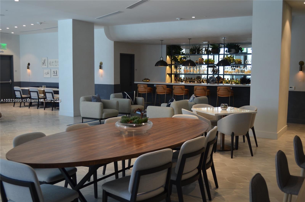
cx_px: 152
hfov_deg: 49.7
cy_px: 101
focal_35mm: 39
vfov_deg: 34.0
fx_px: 330
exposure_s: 1/60
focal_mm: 26
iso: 400
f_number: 4.2
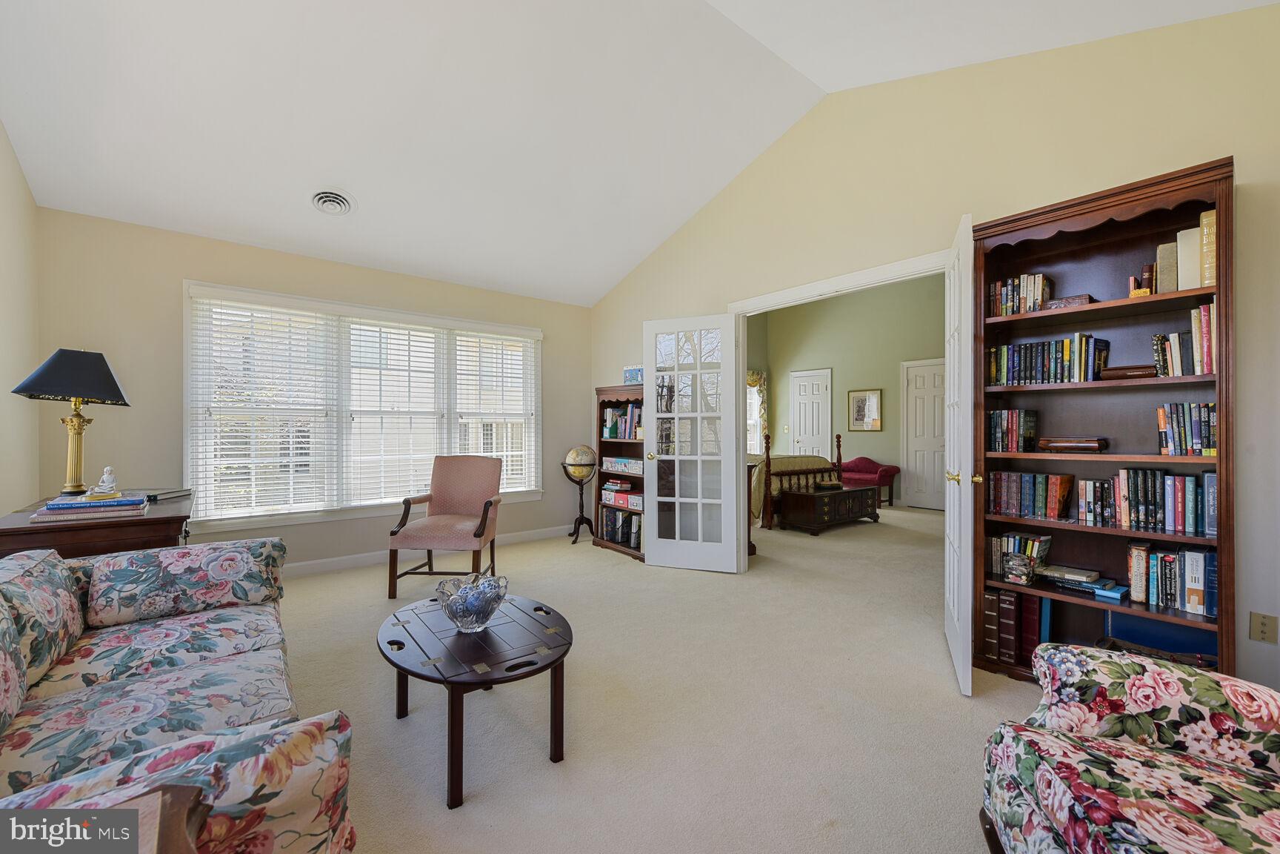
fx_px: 498
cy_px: 427
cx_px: 640
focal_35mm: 14
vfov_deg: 81.2
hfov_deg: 104.3
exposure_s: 1/13
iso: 200
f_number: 8
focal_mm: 14
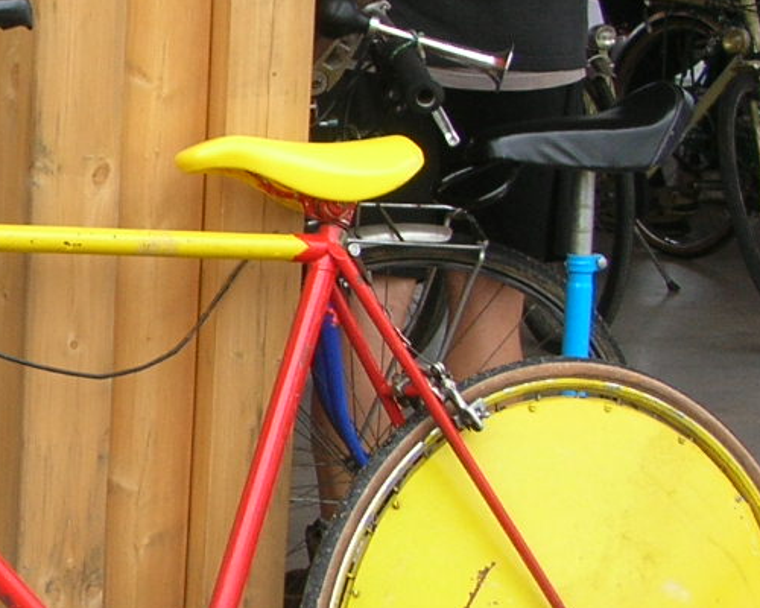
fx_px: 2812
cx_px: -226
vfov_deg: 12.3
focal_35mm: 125
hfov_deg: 14.7
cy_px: 325
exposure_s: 1/36.5
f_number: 3
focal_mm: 6.6
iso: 50
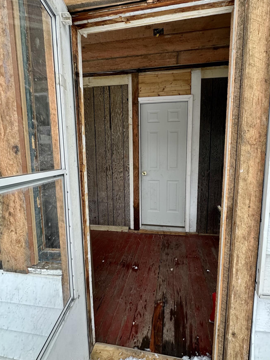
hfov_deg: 77.9
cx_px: 149
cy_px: 178
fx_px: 166
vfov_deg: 94.5
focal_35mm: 16
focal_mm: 2.22
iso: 125
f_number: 2.2
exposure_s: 1/99
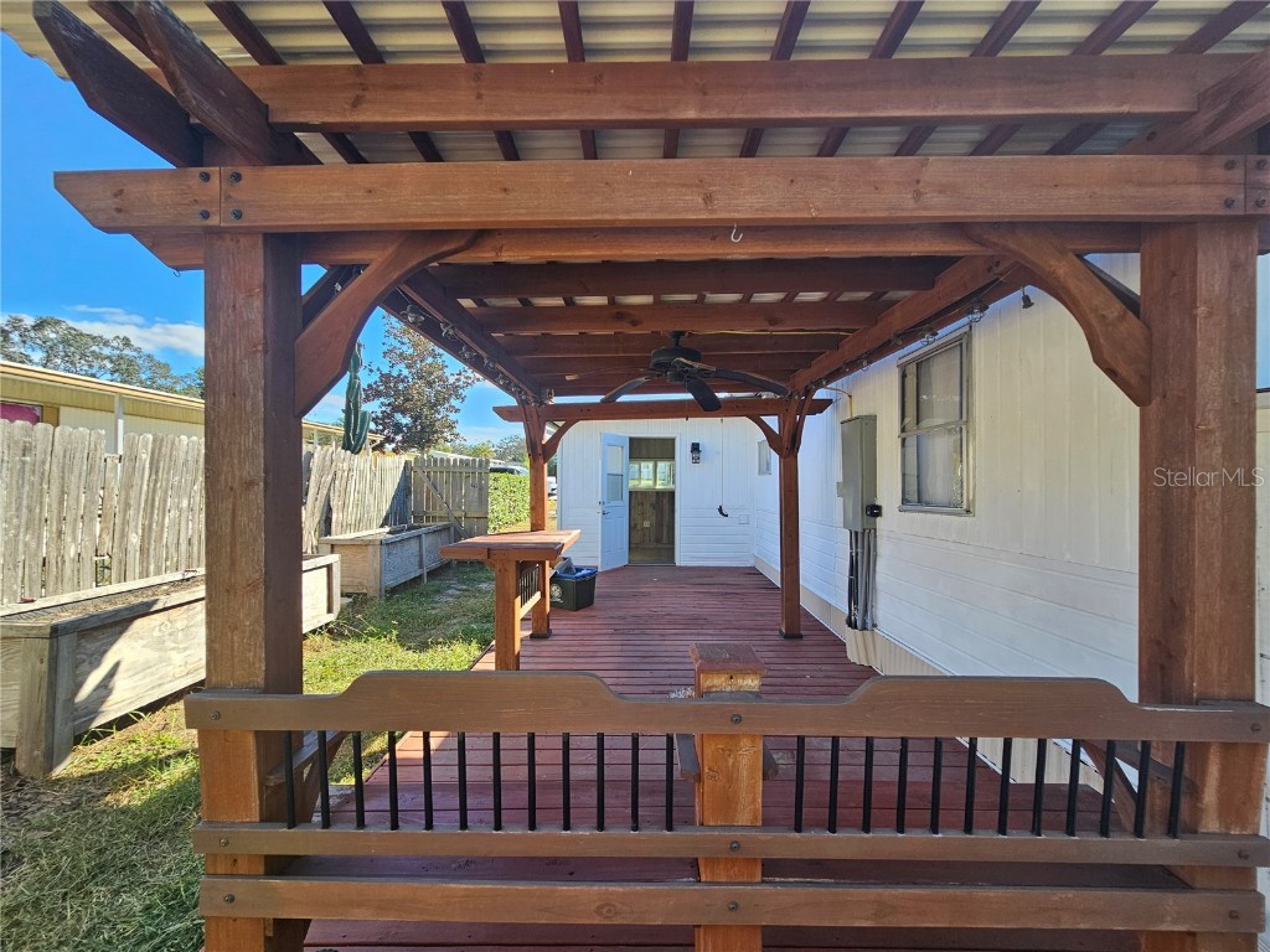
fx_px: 477
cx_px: 635
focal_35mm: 13
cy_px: 476
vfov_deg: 89.9
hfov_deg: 106.2
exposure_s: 1/368
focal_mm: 2.2
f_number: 2.2
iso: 50
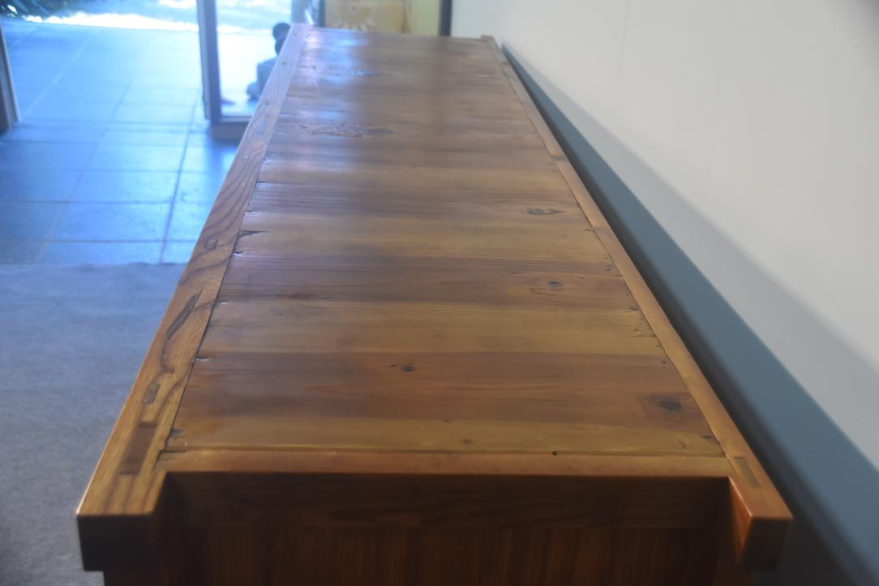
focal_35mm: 39
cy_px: 293
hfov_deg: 49.5
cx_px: 440
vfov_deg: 34.2
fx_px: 952
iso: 720
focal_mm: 26
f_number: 4
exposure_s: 1/60
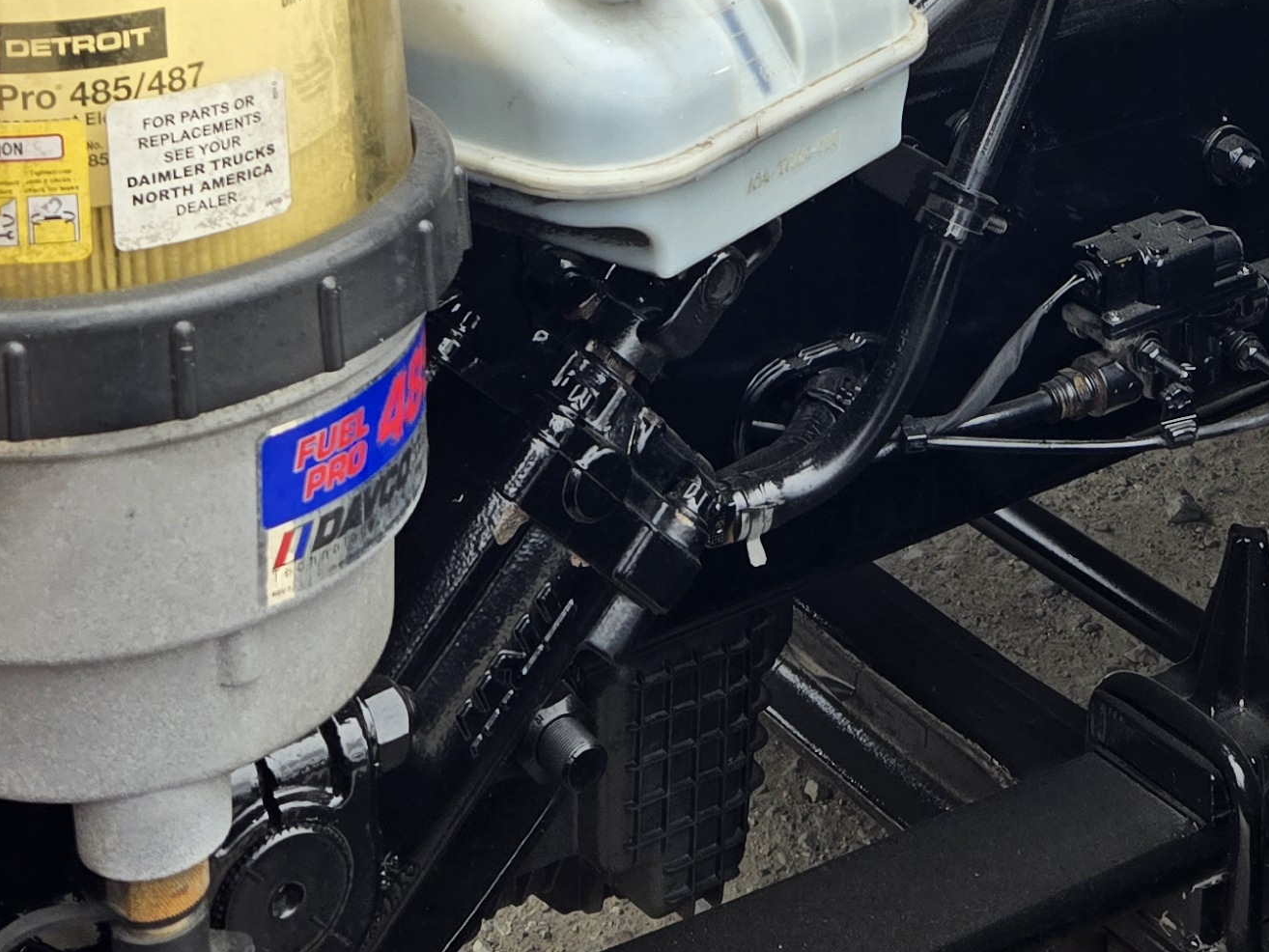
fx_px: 2567
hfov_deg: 27.7
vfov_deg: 18.9
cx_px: 801
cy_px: -403
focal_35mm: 70
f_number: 1.8
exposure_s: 1/420
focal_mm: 5.4
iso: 25
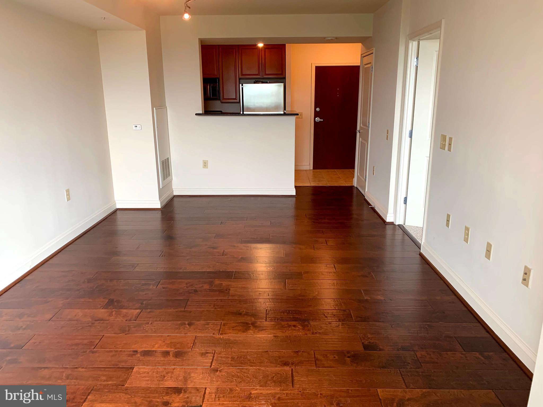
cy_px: 204
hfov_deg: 67.3
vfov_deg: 53.1
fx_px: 408
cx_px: 272
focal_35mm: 26
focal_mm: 4.25
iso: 80
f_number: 1.8
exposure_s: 1/60
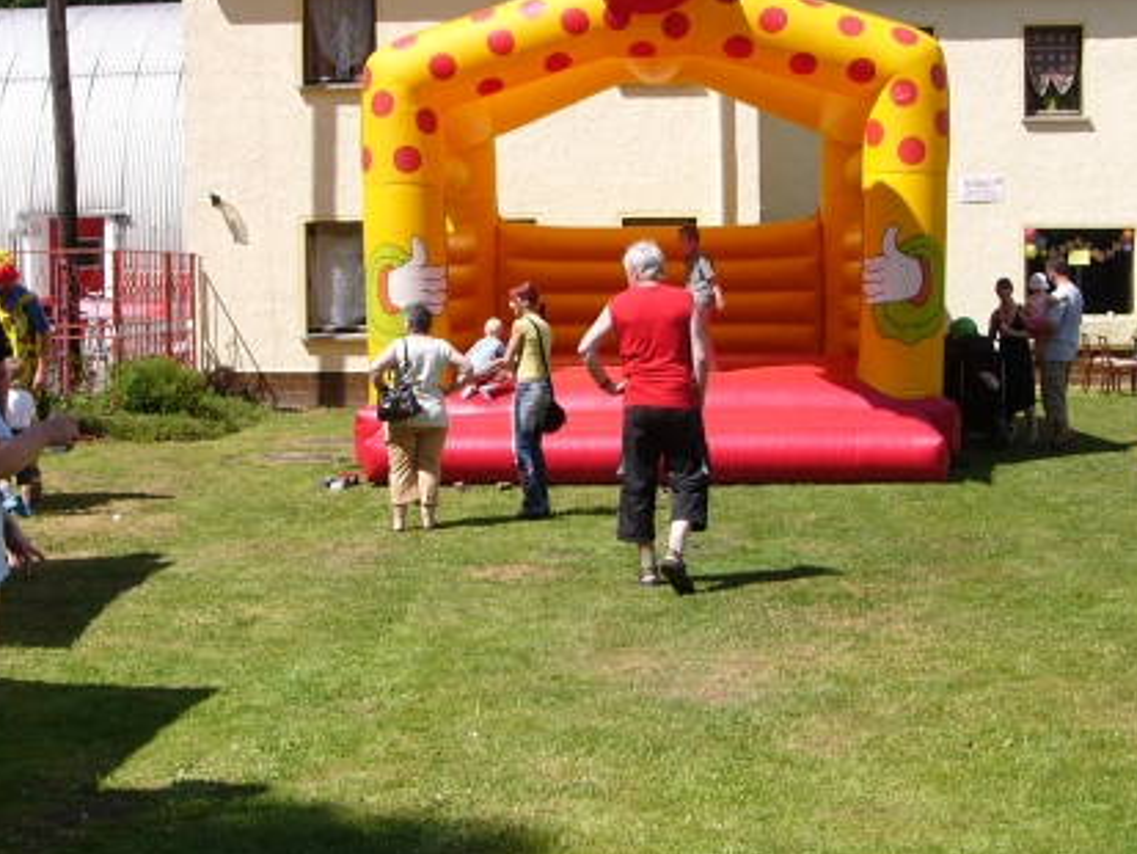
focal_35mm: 61
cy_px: 313
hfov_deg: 31.6
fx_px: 2004
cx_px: 457
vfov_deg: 24.0
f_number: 3.7
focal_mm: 6
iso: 50
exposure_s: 1/640
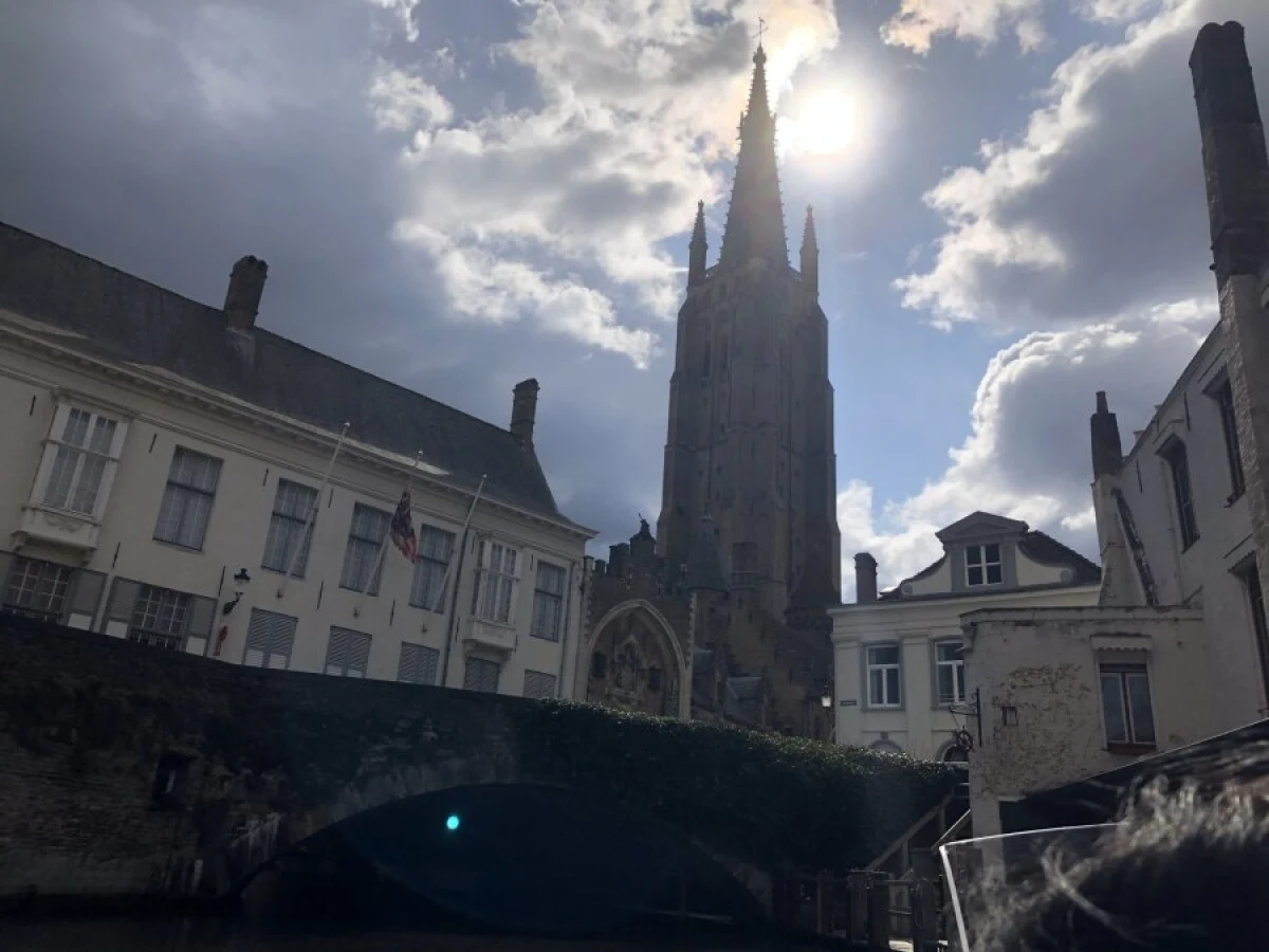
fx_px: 1026
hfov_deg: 63.4
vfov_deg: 49.7
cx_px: 634
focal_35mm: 28
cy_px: 476
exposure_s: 1/9615
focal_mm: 4
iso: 25
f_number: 1.8
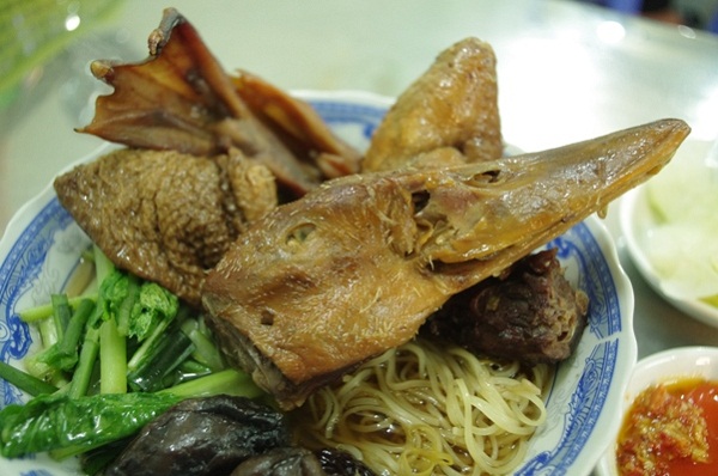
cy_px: 238
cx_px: 359
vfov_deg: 36.8
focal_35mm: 36
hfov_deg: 53.2
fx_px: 717
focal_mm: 24.38
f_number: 4
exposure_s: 1/20
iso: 1600
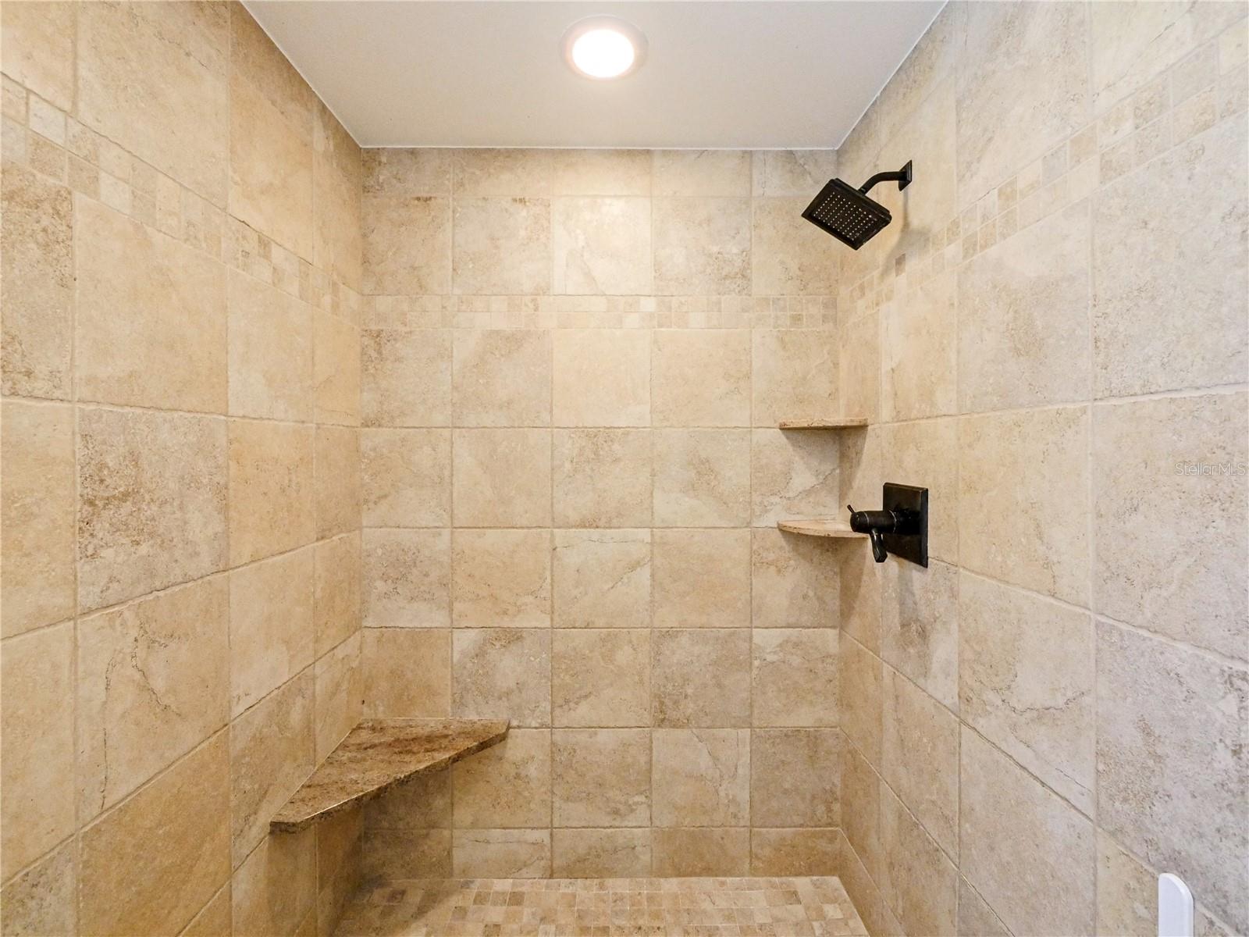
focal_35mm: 14
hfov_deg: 102.1
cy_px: 468
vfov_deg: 85.7
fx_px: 505
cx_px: 624
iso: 3200
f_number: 4
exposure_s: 1/50
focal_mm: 7
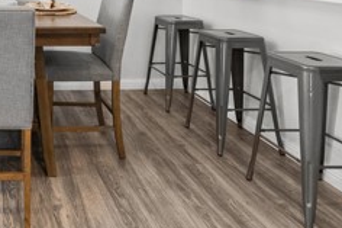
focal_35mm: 38
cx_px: -16
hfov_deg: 42.2
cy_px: -37
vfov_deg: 30.4
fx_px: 361
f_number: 9
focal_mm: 14
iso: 100
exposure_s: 1/1.25
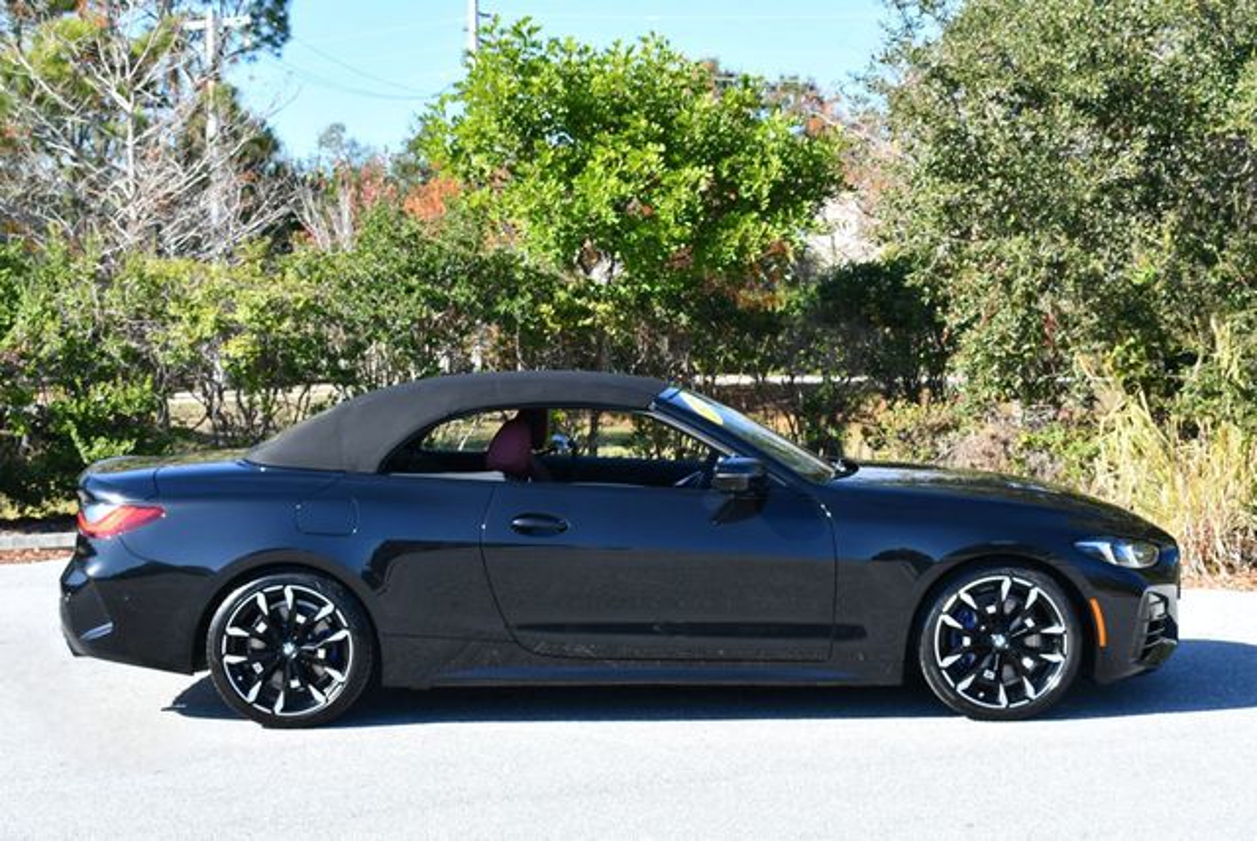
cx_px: 628
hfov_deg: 29.6
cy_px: 420
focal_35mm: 68
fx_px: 2376
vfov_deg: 20.1
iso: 200
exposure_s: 1/250
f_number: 7.1
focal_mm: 34
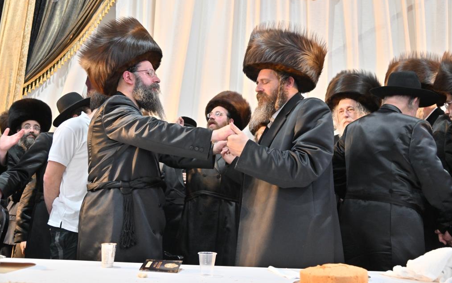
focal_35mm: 35
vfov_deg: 36.3
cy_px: 135
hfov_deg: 55.3
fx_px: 431
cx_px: 225
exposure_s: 1/200
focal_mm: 34
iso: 1600
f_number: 4
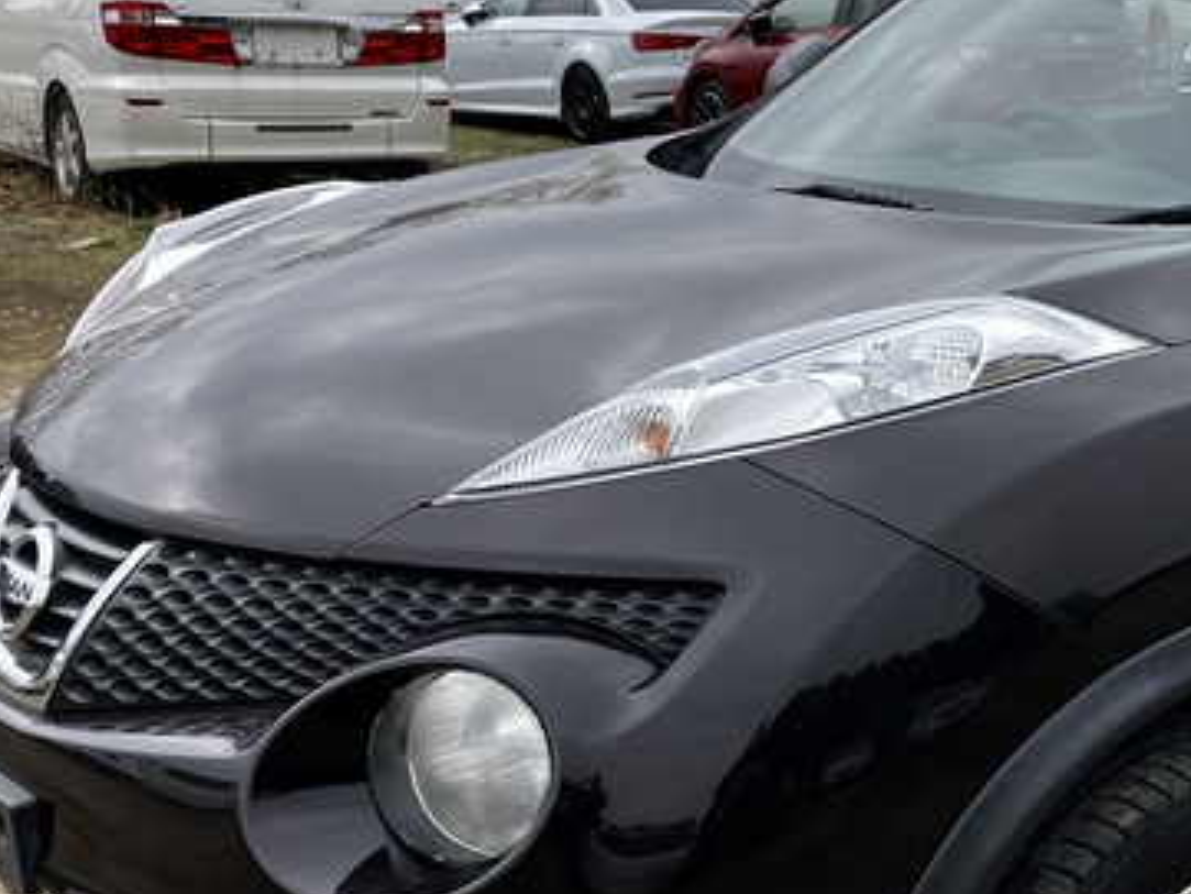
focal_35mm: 62
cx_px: 1145
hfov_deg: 29.5
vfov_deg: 23.7
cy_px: 452
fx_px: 2134
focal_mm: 3.99
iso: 32
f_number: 1.8
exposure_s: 1/552
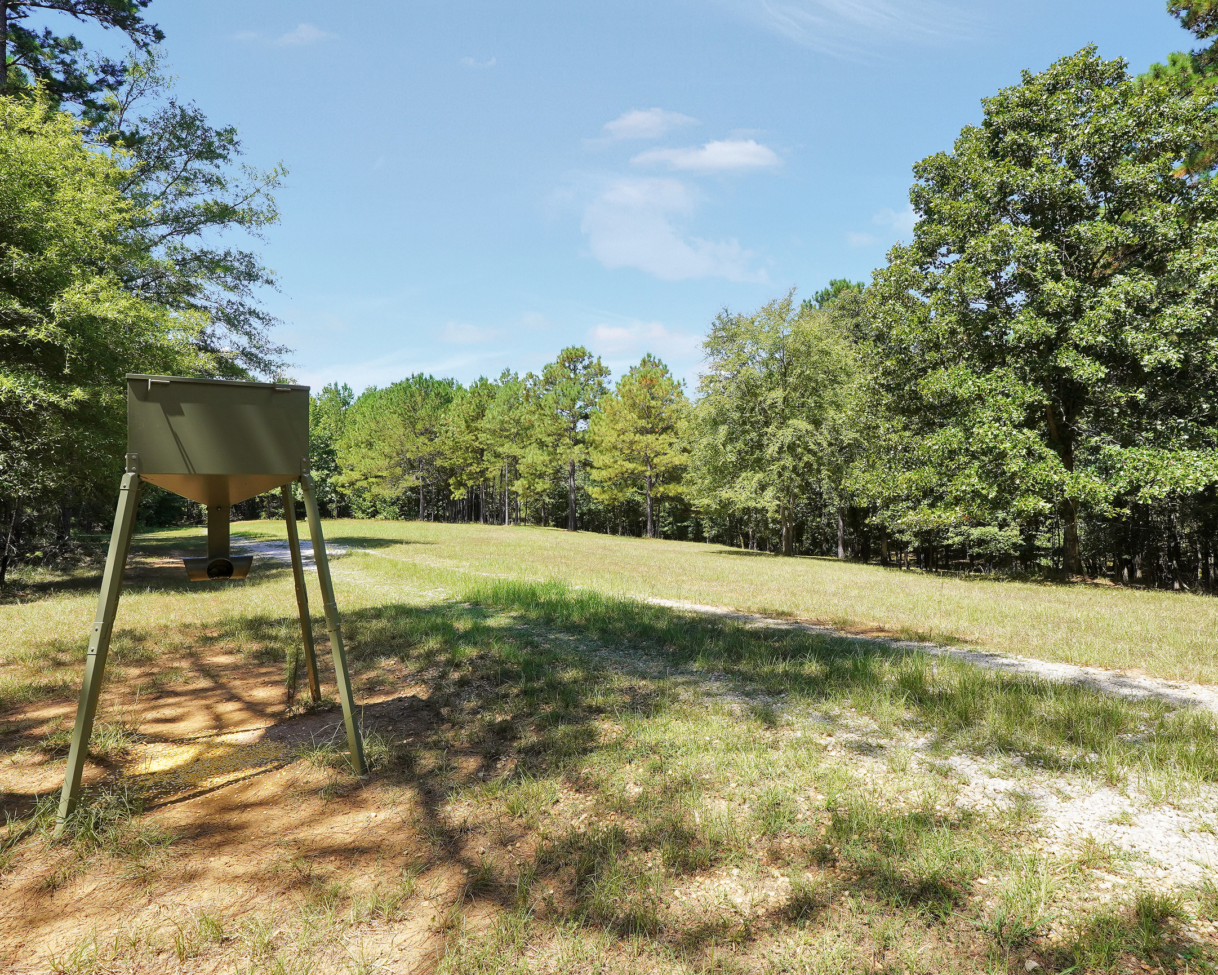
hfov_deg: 80.1
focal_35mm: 20
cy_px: 480
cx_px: 677
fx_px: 721
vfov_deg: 68.1
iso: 100
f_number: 8
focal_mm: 10
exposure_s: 1/125
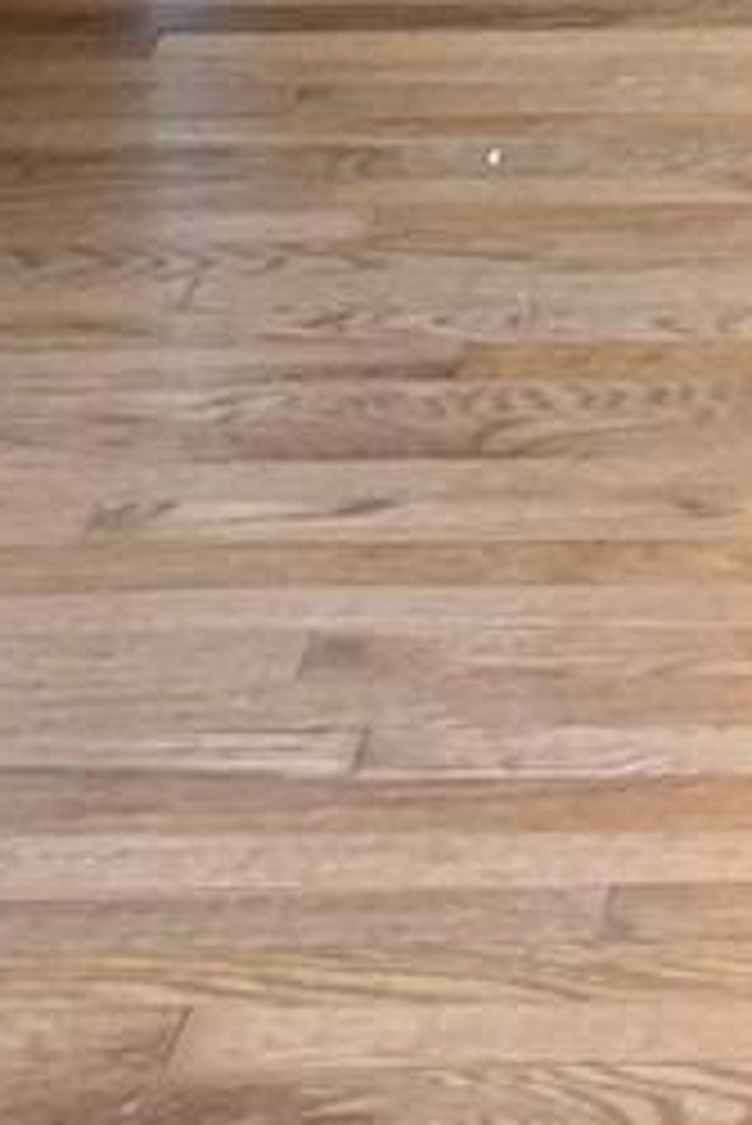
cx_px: 1382
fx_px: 5194
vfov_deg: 11.6
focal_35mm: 166
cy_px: -824
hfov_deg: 8.0
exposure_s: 1/60
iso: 100
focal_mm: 4.25
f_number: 1.8
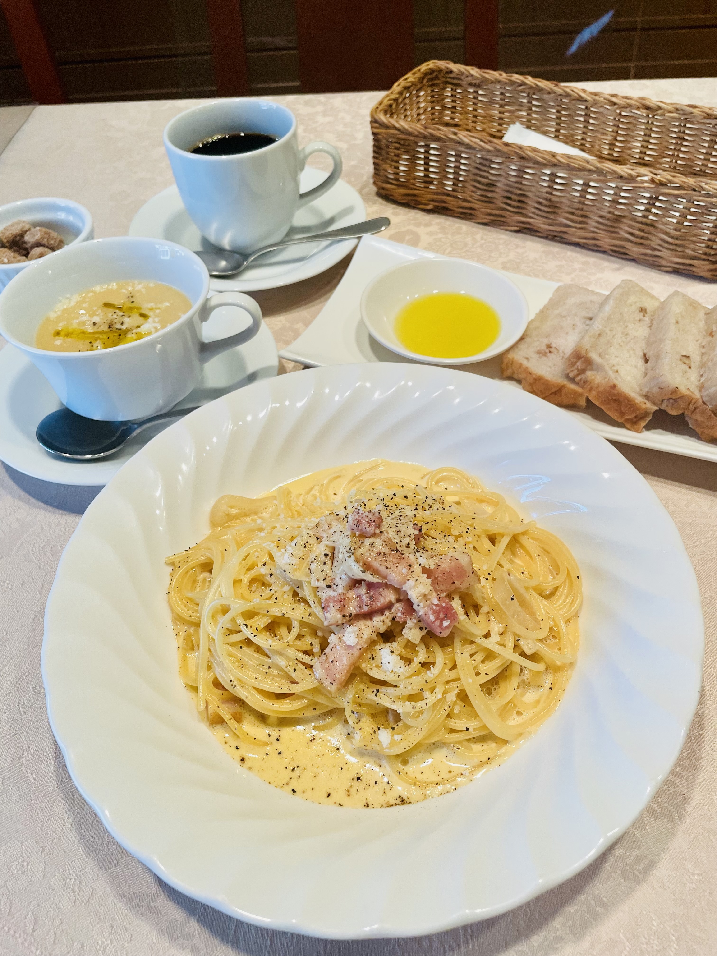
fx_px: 718
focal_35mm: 26
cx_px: 358
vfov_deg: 67.3
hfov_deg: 53.1
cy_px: 478
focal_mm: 4.2
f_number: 1.6
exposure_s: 1/100
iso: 100
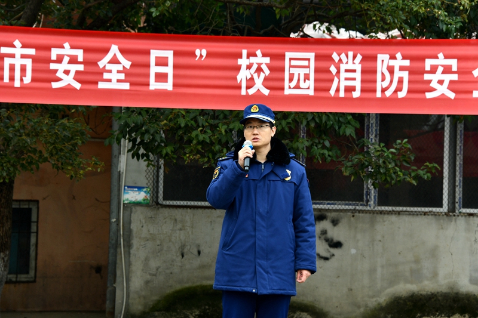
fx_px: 1792
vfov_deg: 10.2
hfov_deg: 15.2
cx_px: 239
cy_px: 159
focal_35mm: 135
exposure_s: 1/100
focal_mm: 135
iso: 560
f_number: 9
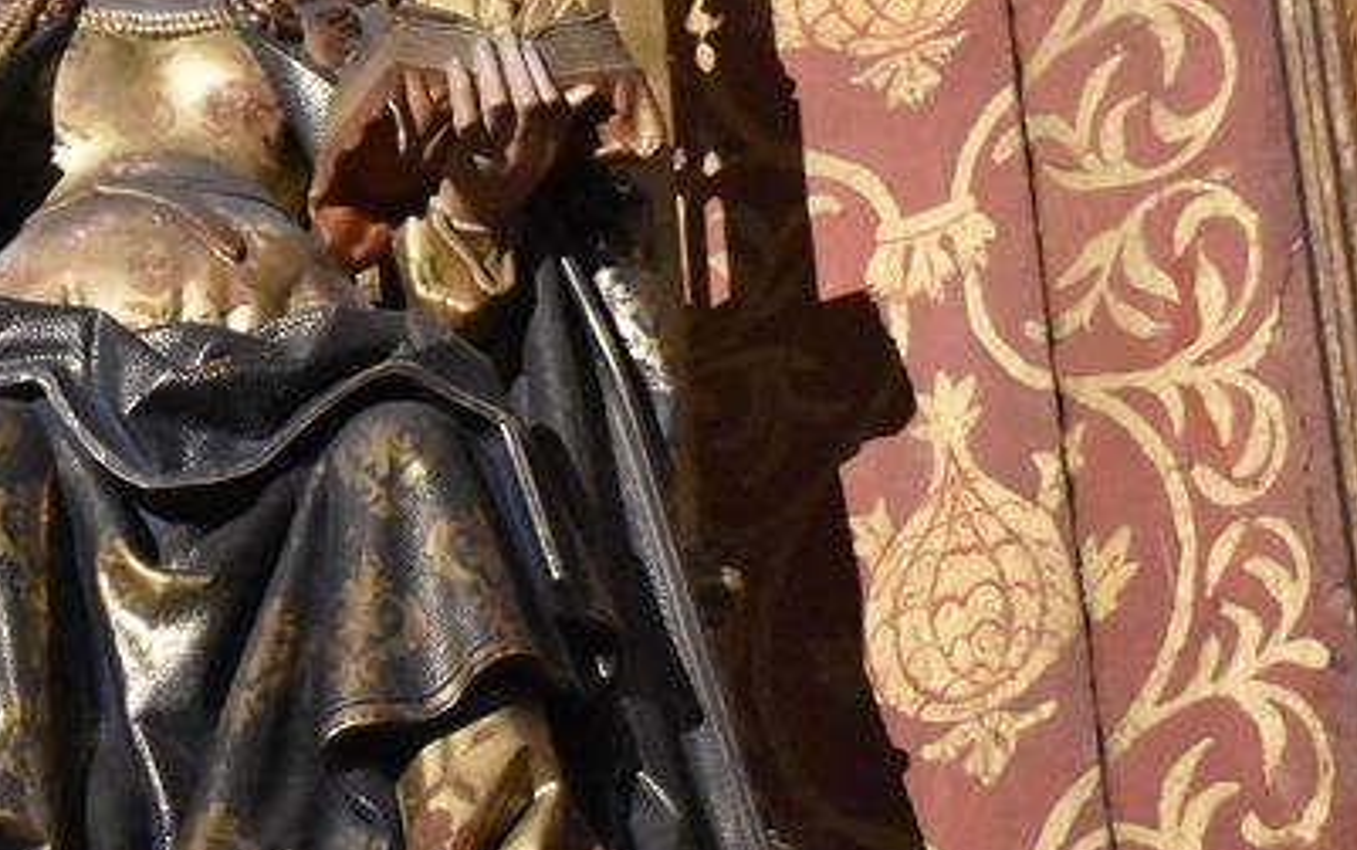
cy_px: 85
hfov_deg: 11.3
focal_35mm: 184
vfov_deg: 7.1
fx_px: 6808
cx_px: 196
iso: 9000
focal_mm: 46
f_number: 5.3
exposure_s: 1/60
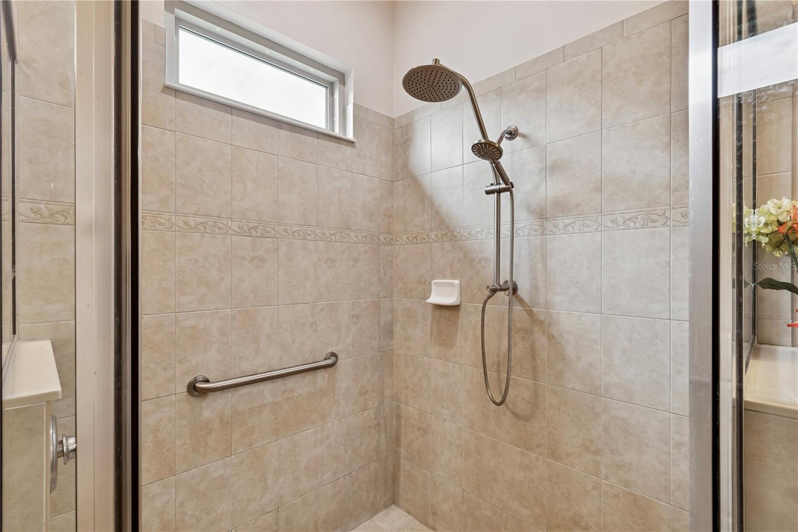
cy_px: 266
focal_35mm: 15
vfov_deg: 77.3
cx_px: 399
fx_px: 332
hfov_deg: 100.4
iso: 100
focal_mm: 10
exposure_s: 1/13
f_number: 7.1
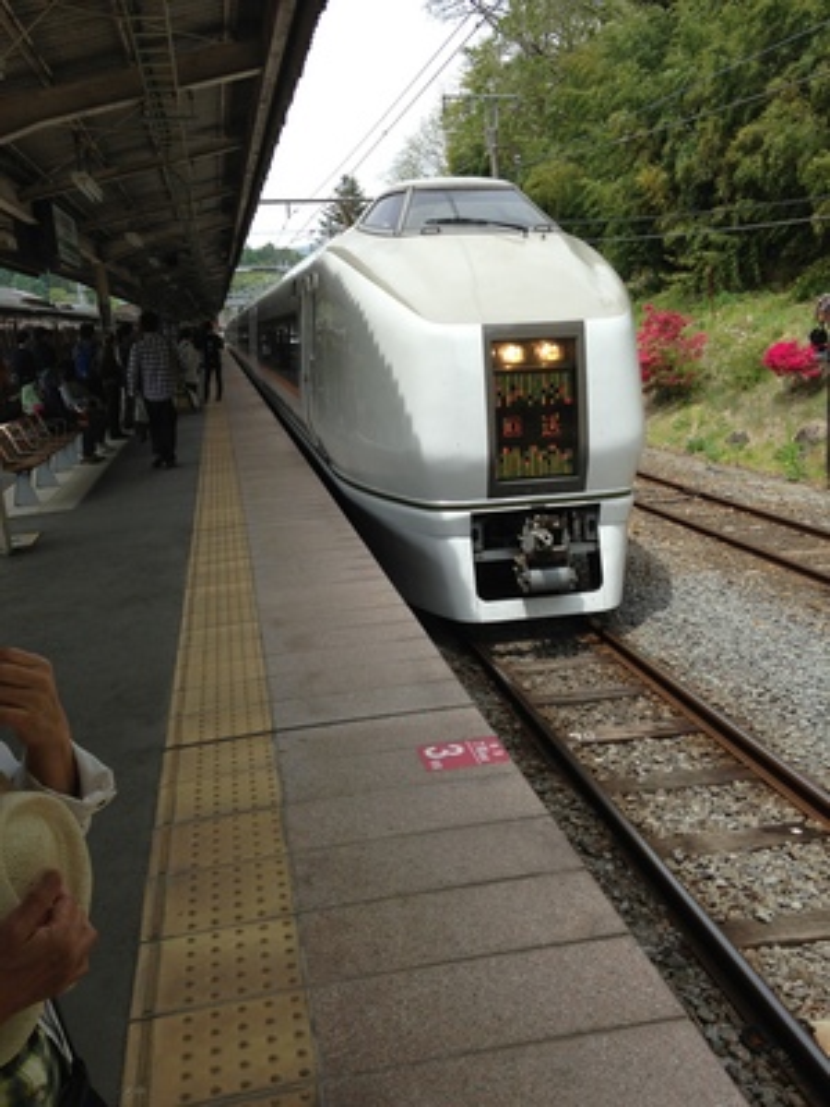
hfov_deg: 42.9
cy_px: 554
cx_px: 415
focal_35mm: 33
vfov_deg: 55.4
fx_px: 1055
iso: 50
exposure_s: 1/889
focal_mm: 4.13
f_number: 2.4
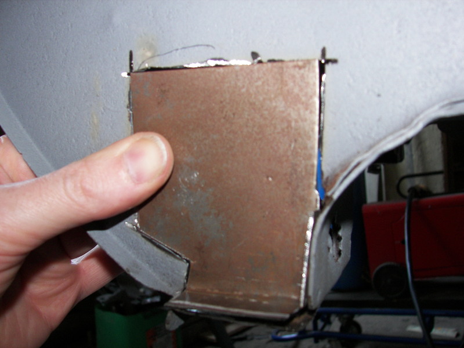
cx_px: 232
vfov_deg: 39.7
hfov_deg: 51.4
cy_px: 174
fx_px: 483
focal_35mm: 36
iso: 100
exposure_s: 1/30
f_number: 2.8
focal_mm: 6
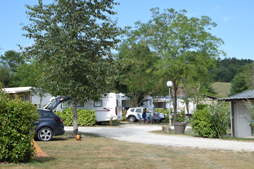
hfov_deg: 33.4
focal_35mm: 60
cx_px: 127
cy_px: 84
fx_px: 423
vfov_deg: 22.6
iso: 200
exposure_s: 1/250
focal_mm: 40
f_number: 8
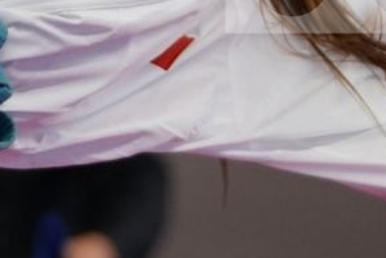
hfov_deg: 2.3
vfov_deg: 1.5
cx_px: -105
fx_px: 9681
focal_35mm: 902
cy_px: -89
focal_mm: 144
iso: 1250
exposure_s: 1/1000
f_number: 2.8
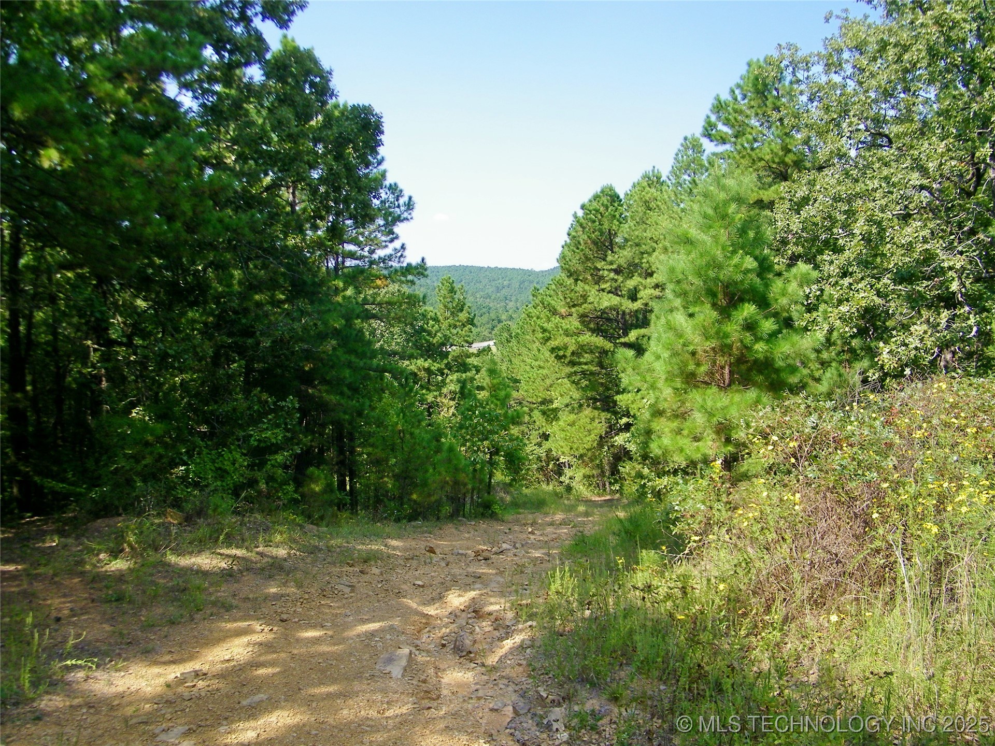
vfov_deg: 49.7
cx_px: 498
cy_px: 373
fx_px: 805
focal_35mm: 28
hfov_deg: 63.4
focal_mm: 5
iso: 80
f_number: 7
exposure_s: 1/125
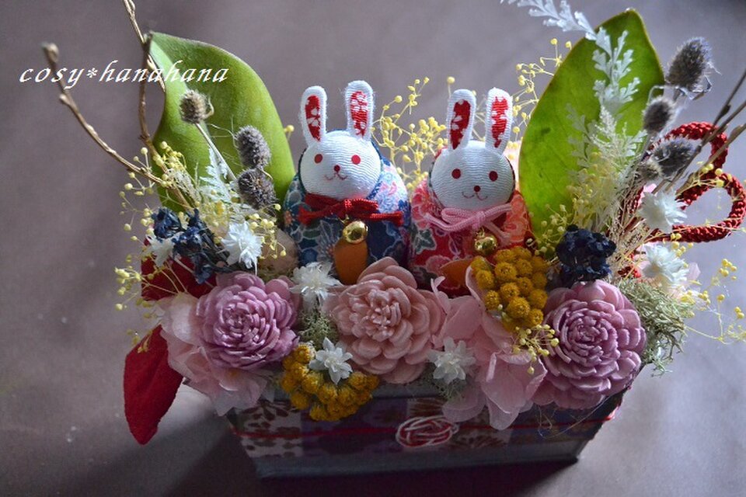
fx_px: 995
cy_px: 248
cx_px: 373
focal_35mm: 48
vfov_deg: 28.1
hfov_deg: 41.1
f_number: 4.8
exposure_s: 1/15
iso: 2800
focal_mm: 32
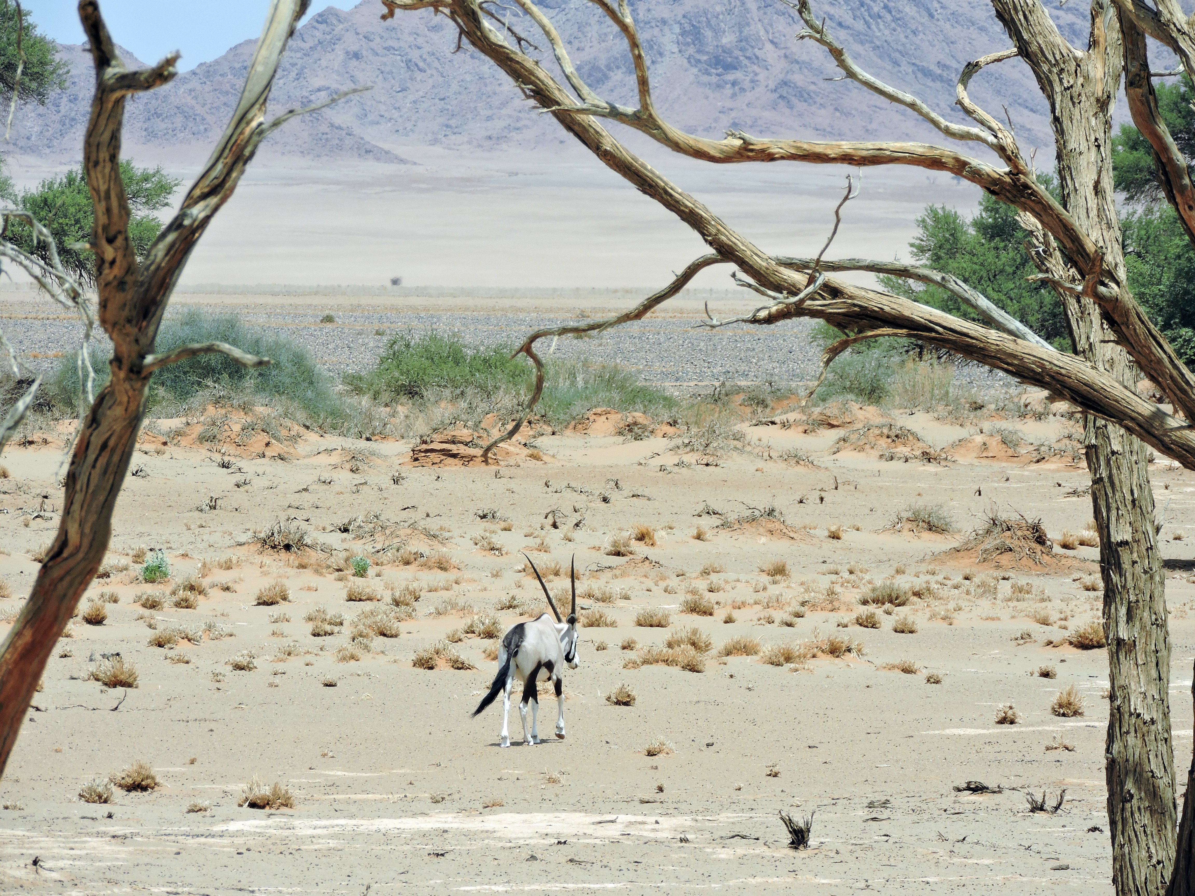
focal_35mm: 300
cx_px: 598
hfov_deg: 6.6
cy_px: 448
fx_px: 10356
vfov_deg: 5.0
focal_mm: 53.5
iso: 100
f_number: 4.8
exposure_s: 1/800
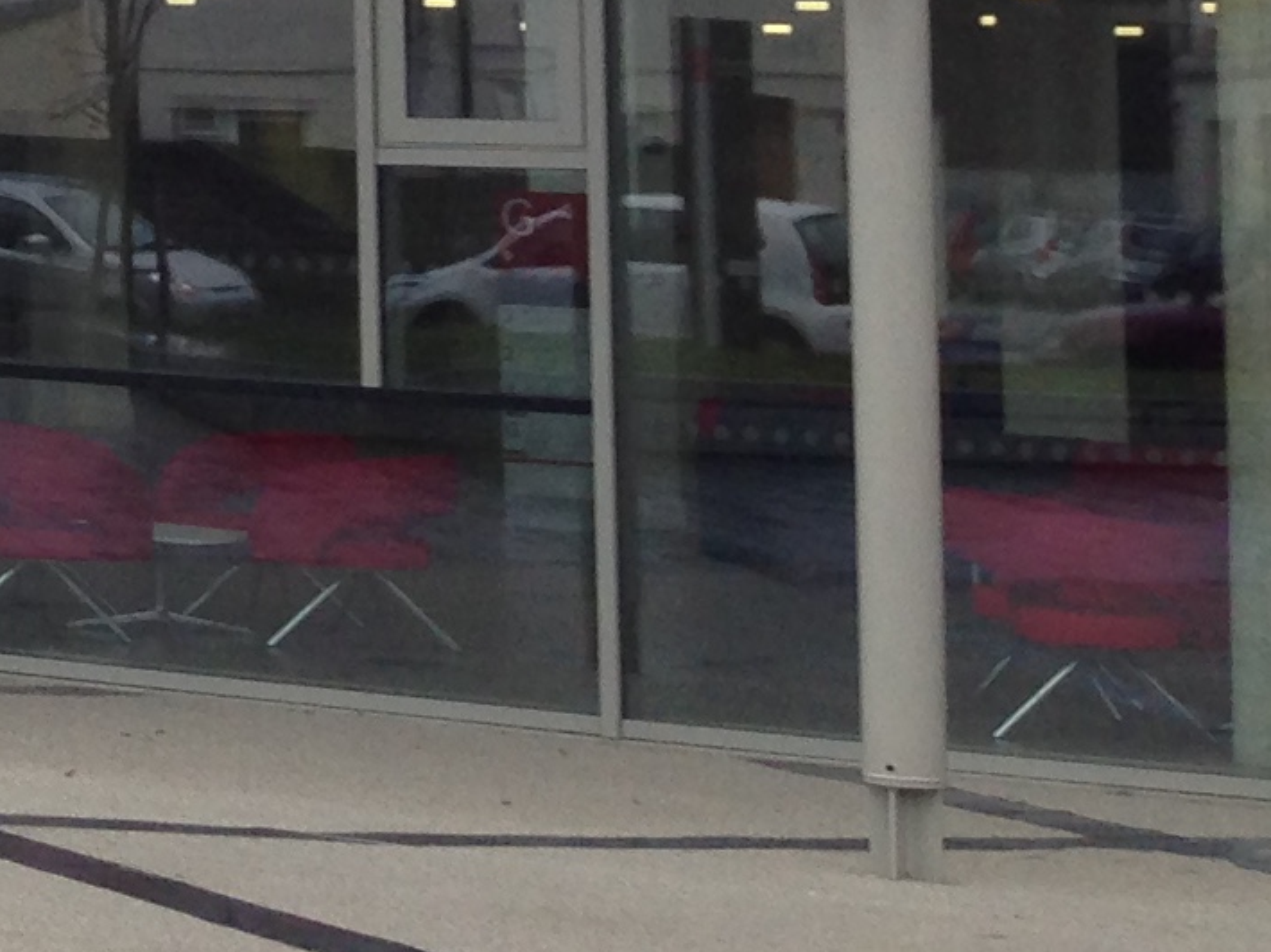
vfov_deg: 9.4
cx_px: -1595
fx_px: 5578
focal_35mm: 152
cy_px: -577
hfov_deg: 11.2
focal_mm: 4.12
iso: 50
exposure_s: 1/182
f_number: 2.4
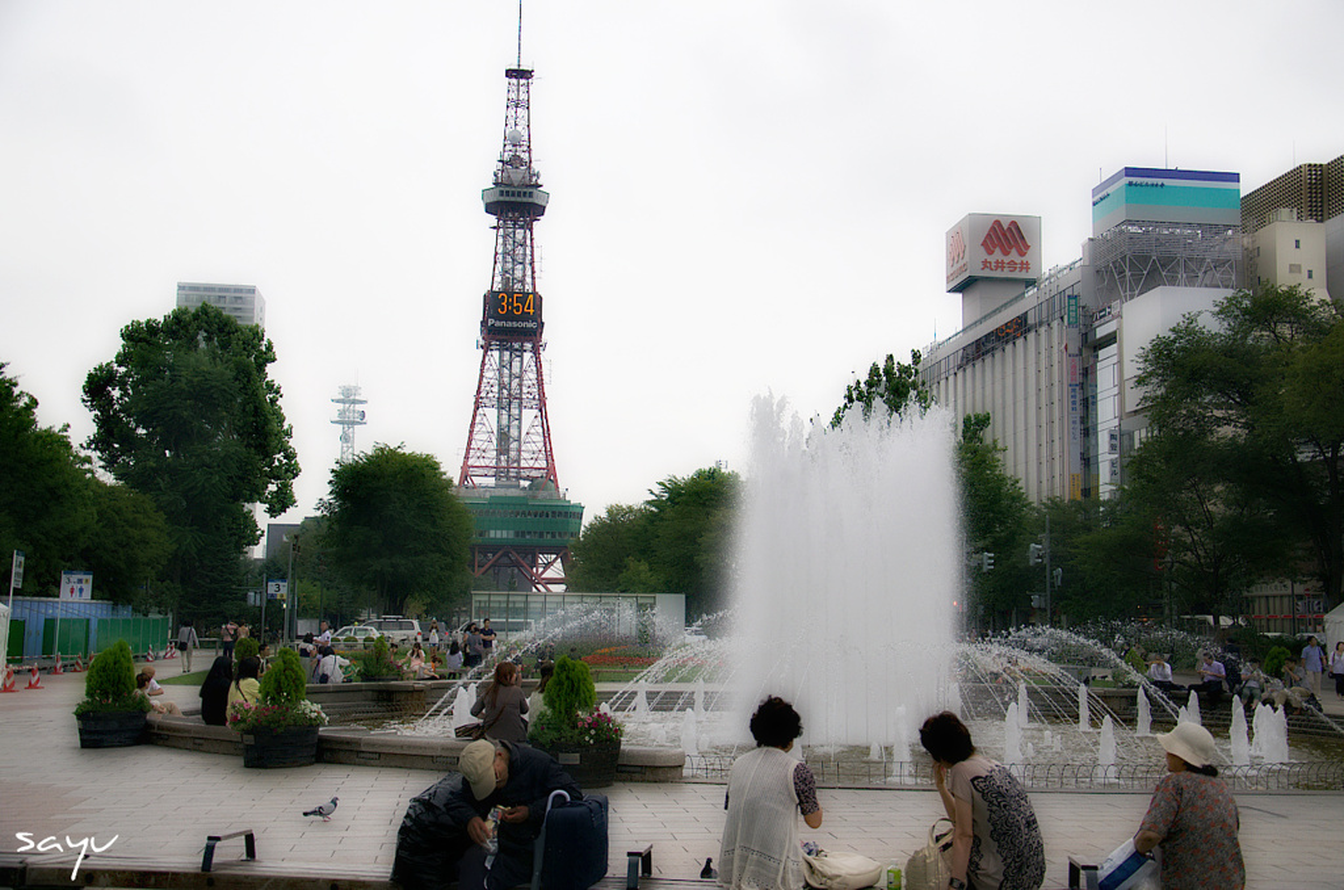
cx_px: 672
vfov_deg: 31.7
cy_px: 445
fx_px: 1565
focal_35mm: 42
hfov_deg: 46.5
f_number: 4.8
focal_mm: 28
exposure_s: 1/750
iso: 100
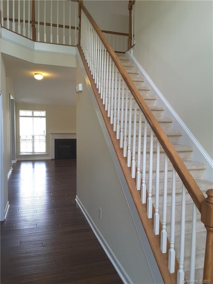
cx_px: 106
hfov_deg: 45.4
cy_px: 142
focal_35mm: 31
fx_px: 254
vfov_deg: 58.4
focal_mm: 2.9
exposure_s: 1/30
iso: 50
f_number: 1.9
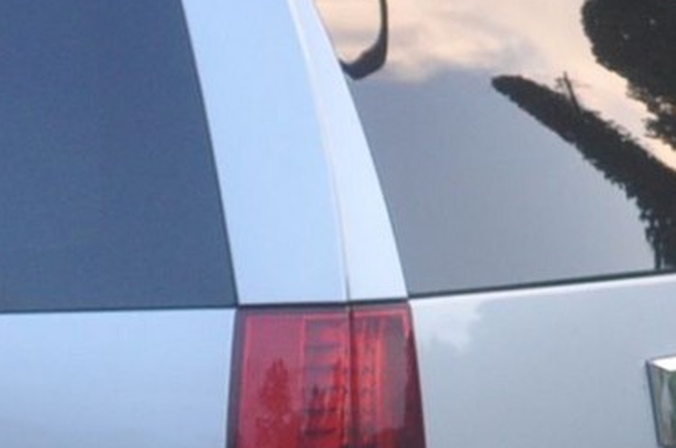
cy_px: 542
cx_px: -129
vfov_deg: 5.2
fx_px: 4930
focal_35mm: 263
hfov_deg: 7.8
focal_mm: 26
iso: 640
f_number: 4.2
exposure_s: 1/60
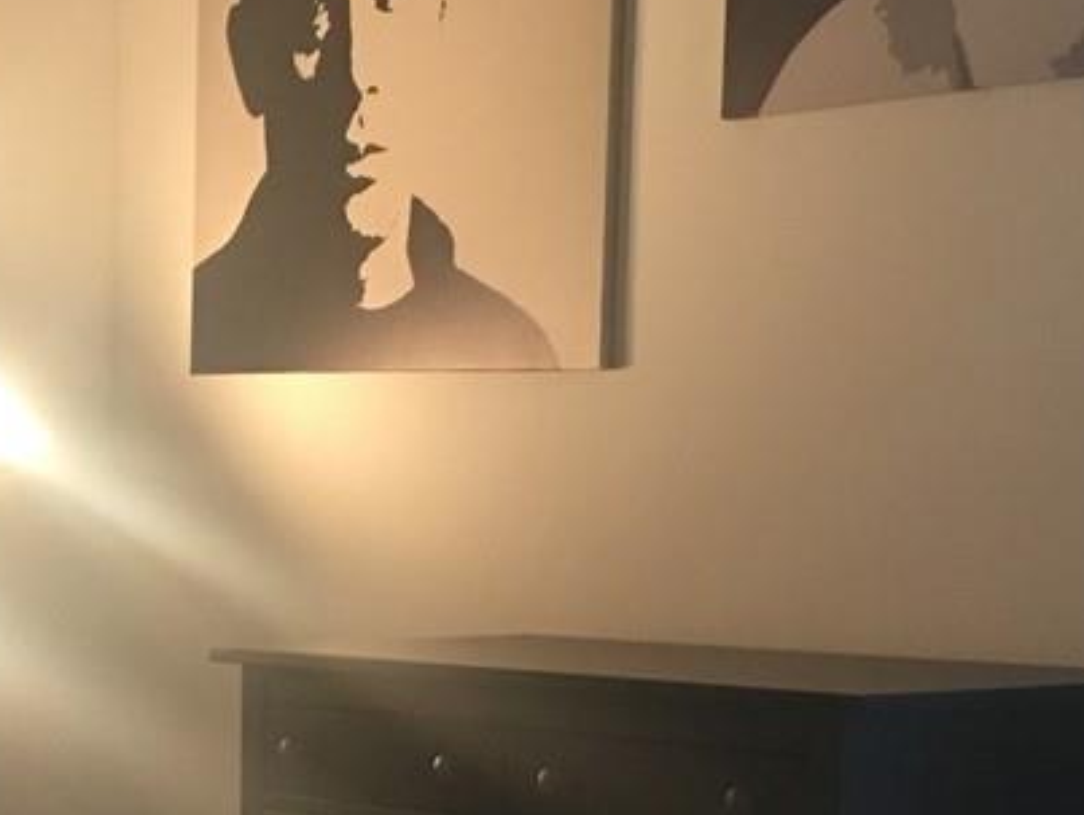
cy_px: 882
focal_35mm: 115
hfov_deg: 16.6
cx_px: -81
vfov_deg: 12.7
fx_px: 3604
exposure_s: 1/15
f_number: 2.2
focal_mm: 4.15
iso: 50
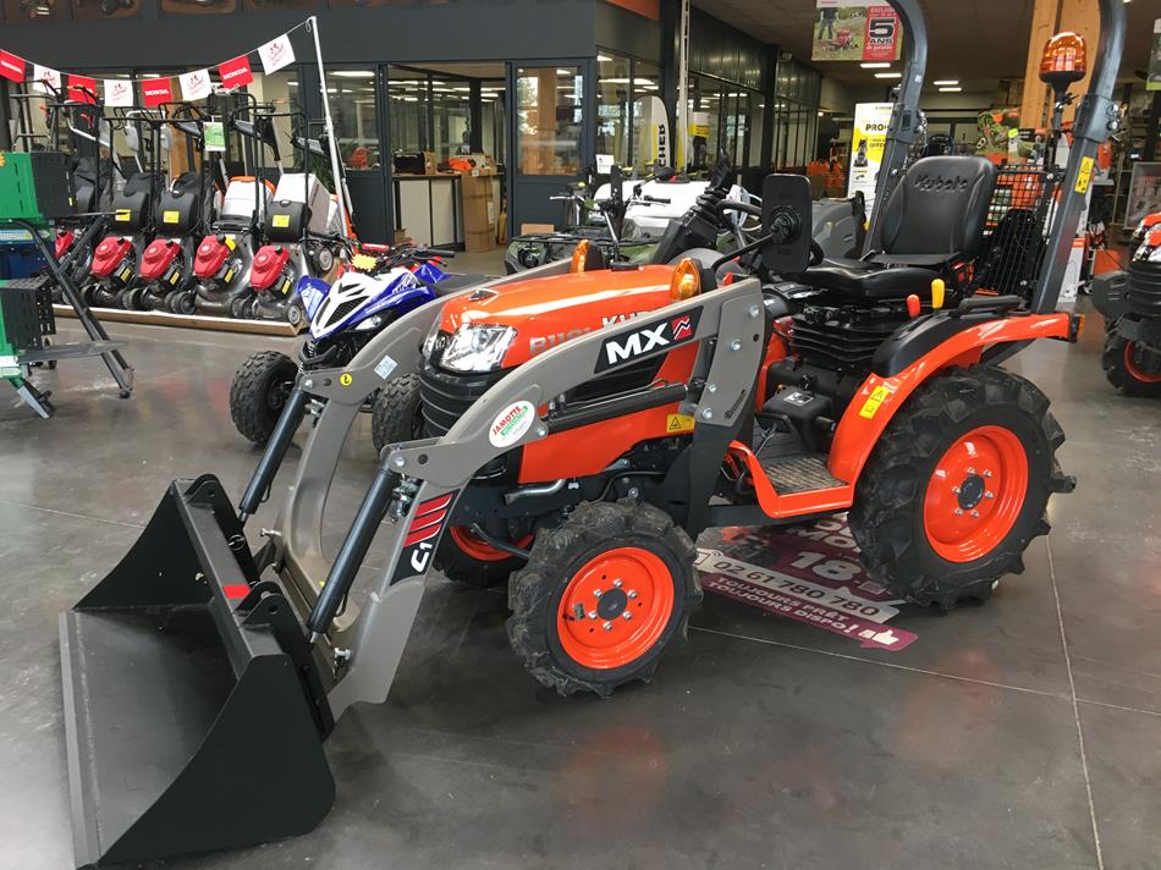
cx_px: 580
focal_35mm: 29
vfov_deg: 48.2
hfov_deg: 61.7
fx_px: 972
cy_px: 435
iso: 50
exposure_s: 1/33
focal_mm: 4.15
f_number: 2.2
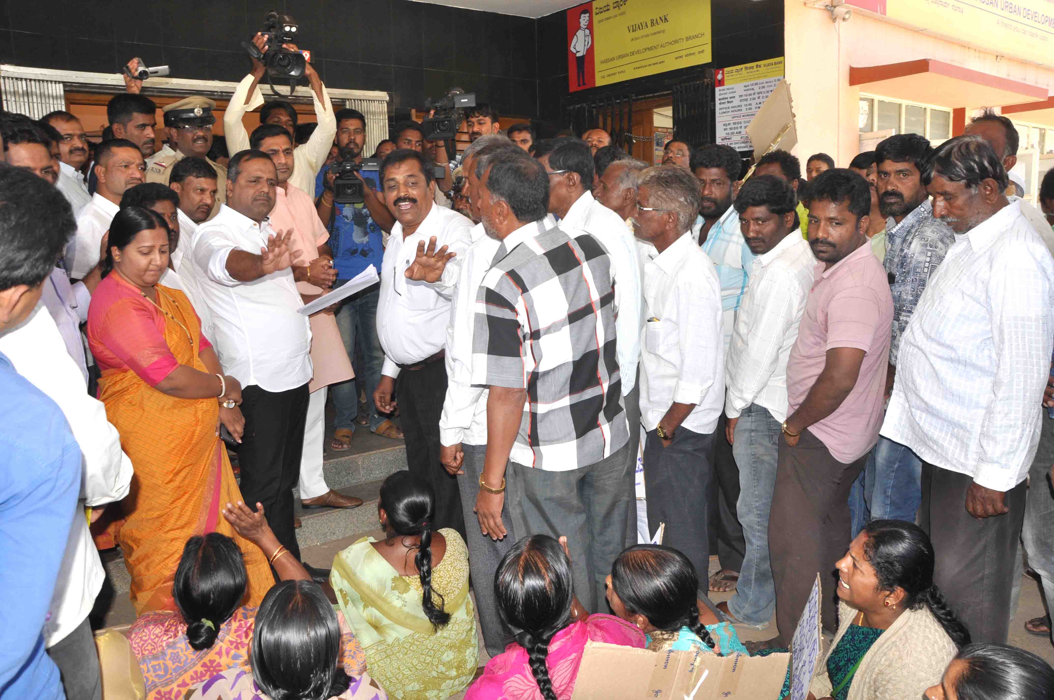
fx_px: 790
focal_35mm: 27
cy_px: 350
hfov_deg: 67.4
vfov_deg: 47.8
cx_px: 527
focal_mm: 18
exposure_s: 1/125
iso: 400
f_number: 8
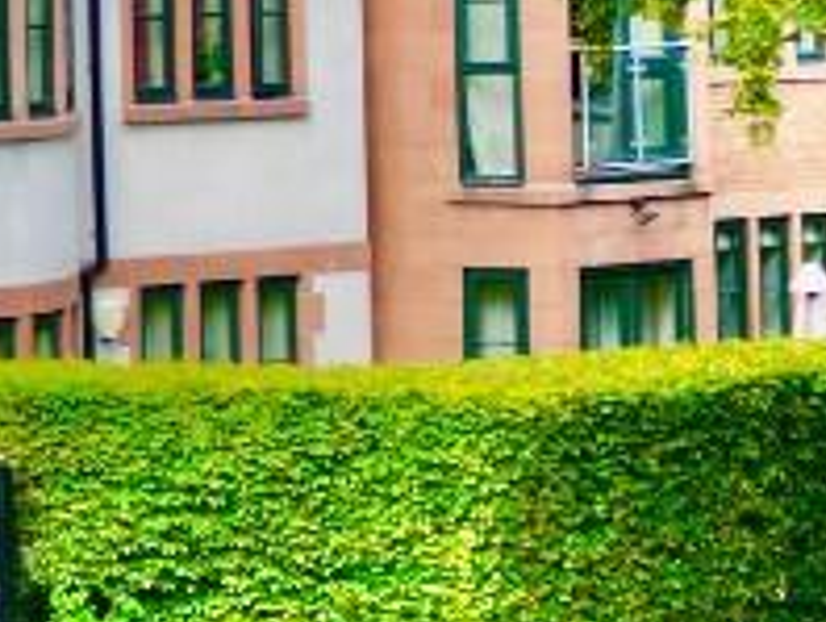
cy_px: -142
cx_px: -672
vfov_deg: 11.7
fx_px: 2962
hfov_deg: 14.0
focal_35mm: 124
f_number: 1.7
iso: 100
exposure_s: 1/1250
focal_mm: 6.72
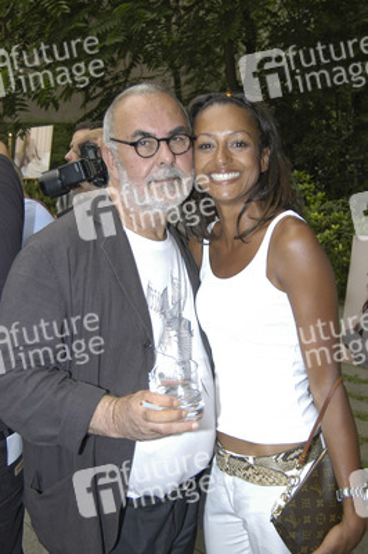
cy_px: 277
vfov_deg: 53.2
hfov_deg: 36.8
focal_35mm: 36
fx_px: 553
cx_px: 184
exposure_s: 1/50
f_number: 4
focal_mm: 24
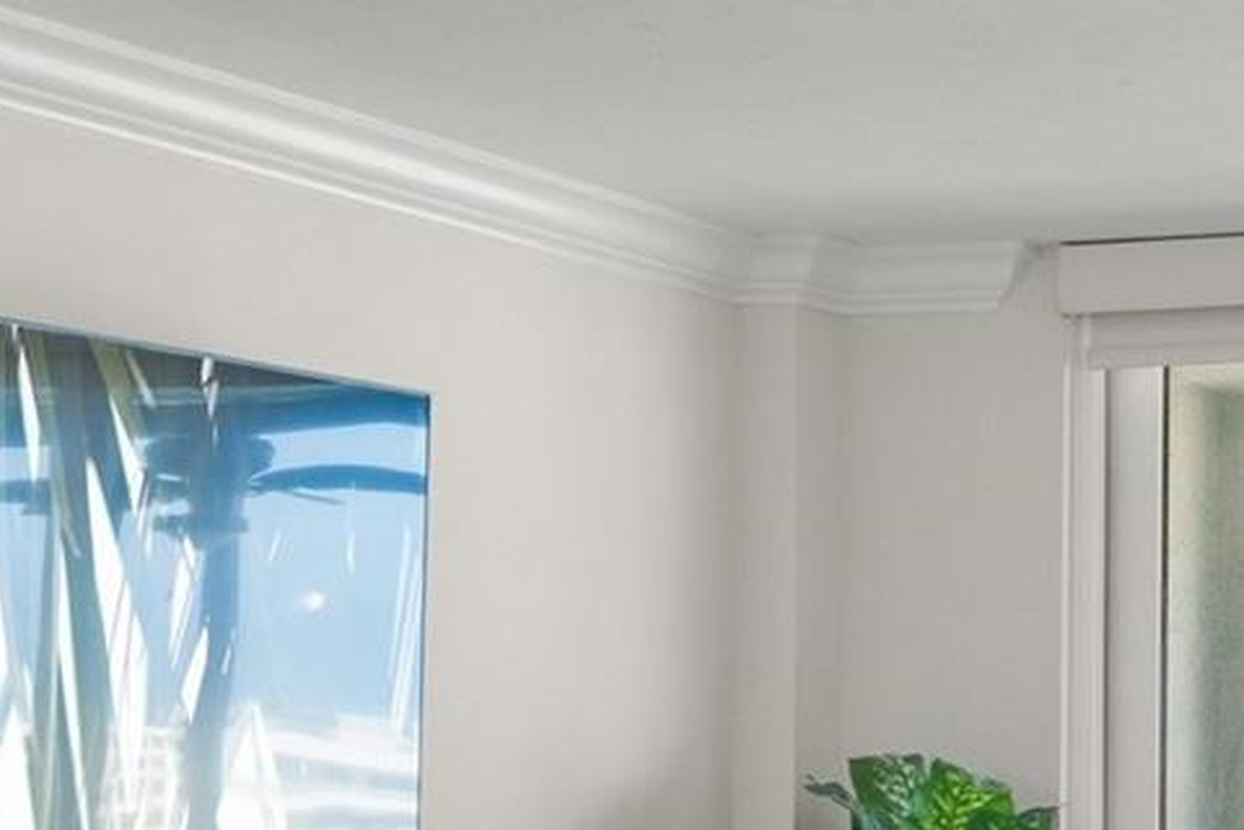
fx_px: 4146
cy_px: 843
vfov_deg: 11.3
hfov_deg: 16.9
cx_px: 1081
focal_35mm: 120
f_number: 9
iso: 320
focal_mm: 24
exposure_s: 1/2
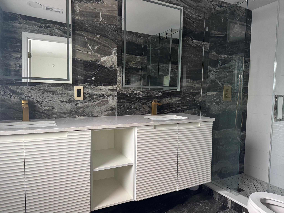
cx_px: 142
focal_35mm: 24
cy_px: 106
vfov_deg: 56.8
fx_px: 197
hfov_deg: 71.6
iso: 500
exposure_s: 1/60
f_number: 1.78
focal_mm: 6.76
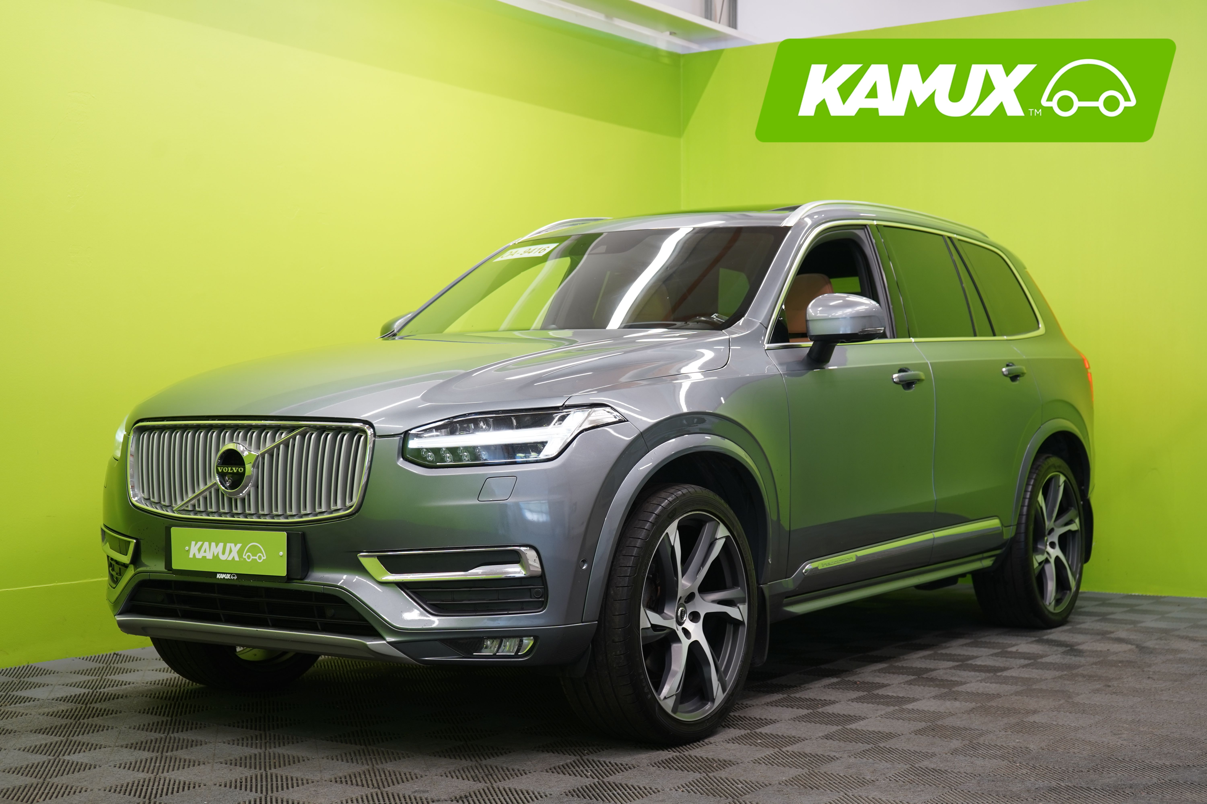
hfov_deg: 39.6
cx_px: 604
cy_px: 402
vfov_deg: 27.0
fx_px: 1676
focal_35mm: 50
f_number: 5
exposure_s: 1/30
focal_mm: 50
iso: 400
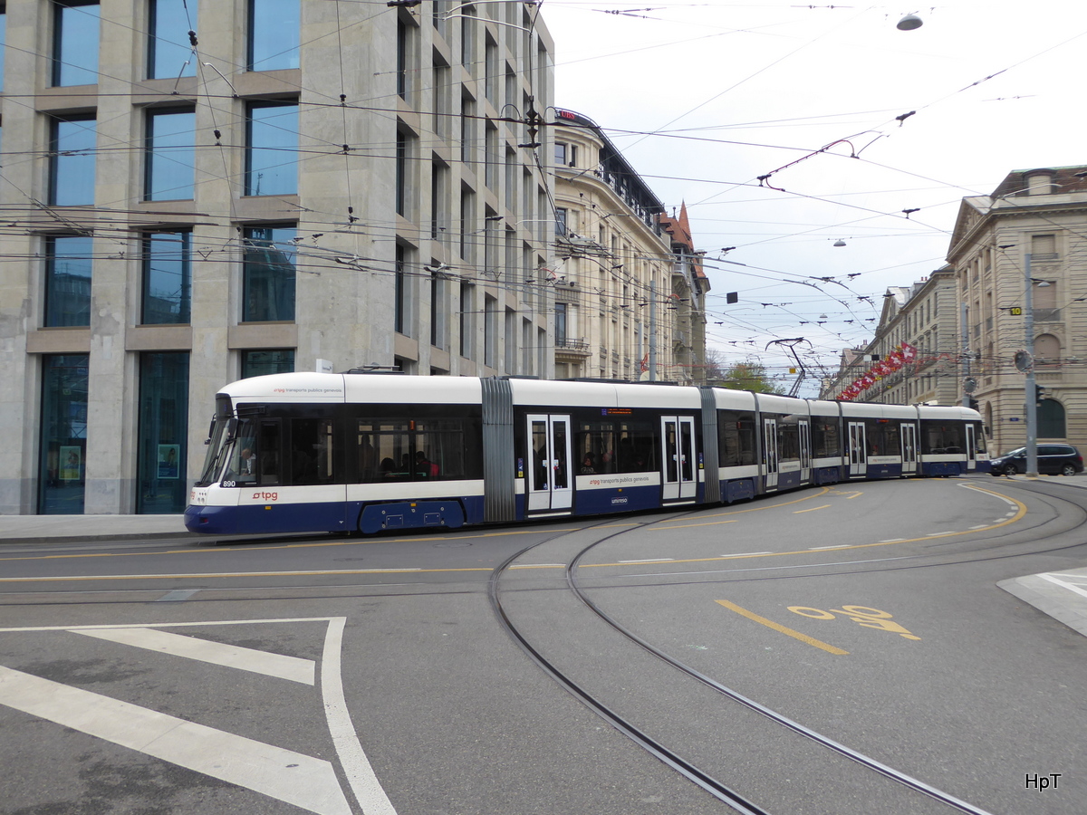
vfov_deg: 44.2
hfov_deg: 56.8
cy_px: 408
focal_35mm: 32
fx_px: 1005
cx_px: 544
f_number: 3.5
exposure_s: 1/400
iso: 80
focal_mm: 5.4
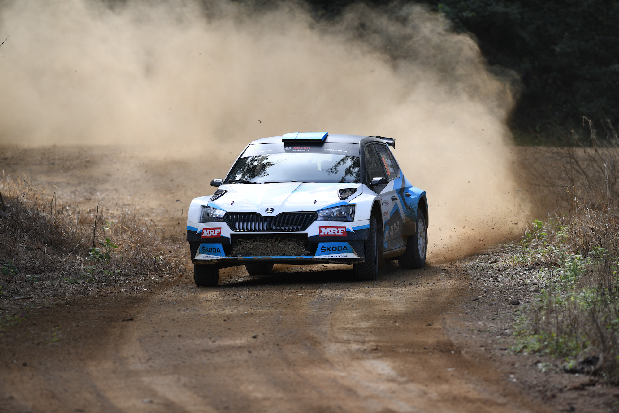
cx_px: 310
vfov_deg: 4.6
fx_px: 5158
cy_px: 206
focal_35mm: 300
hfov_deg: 6.9
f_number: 4
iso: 500
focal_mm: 300
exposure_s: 1/2000
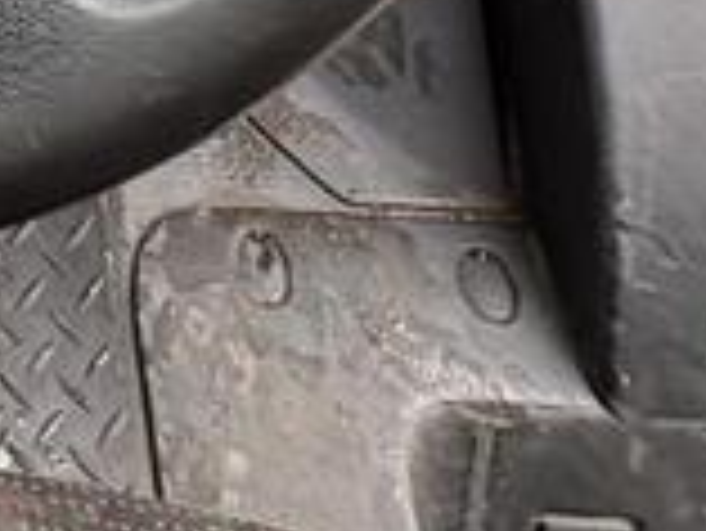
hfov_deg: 20.2
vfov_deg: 13.2
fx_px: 1633
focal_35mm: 80
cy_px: -788
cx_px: -414
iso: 80
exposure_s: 1/99
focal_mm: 2.22
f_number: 2.2
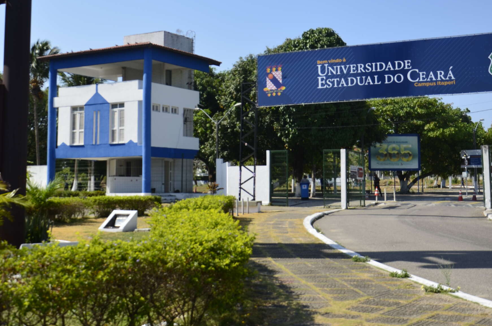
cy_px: 95
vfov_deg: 25.2
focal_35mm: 53
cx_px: 226
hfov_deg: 37.6
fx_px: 723
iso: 100
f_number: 5
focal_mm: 24
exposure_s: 1/640
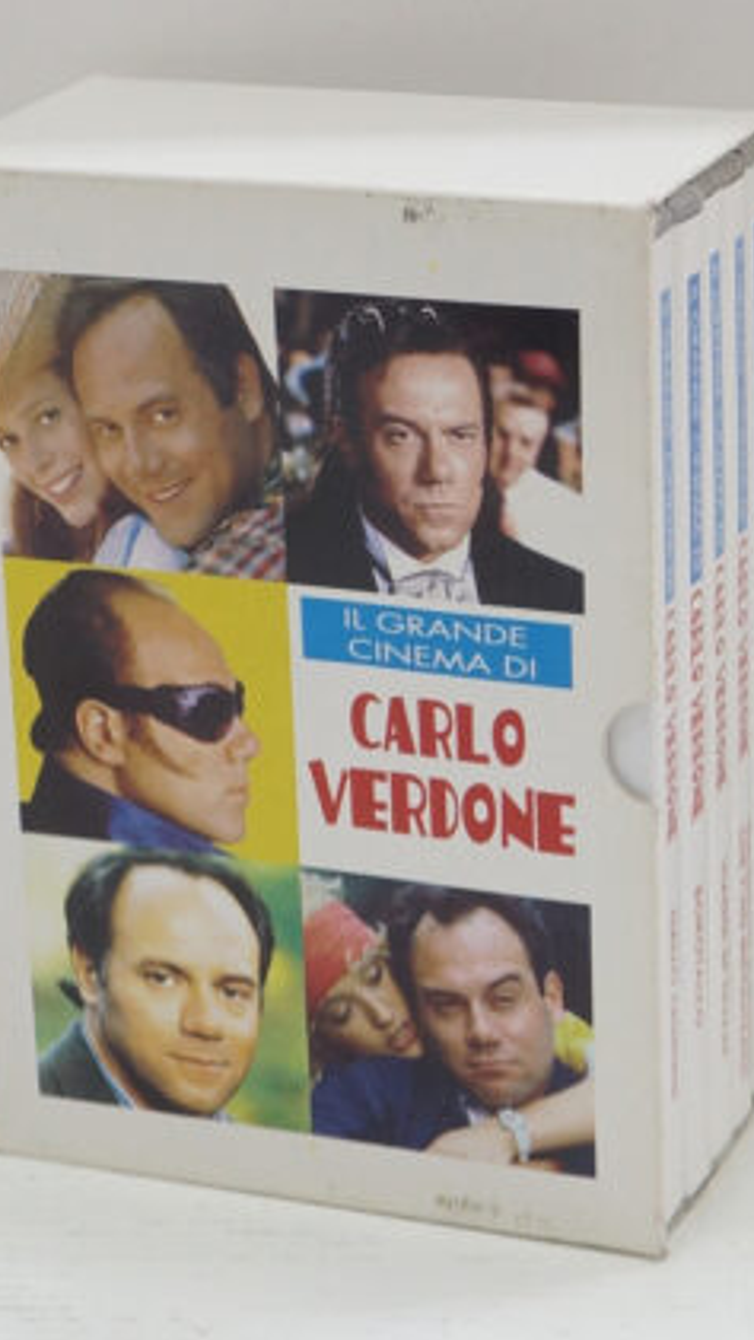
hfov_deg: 32.0
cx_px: 360
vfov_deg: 54.0
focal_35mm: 37
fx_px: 1314
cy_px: 660
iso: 640
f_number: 4.5
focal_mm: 22
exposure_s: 1/60
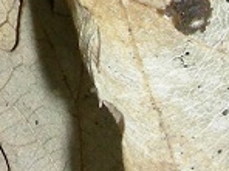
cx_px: -54
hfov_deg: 9.5
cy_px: -251
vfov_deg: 6.8
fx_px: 1363
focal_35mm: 206
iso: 50
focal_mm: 6.3
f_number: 6.8
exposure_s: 1/60.1
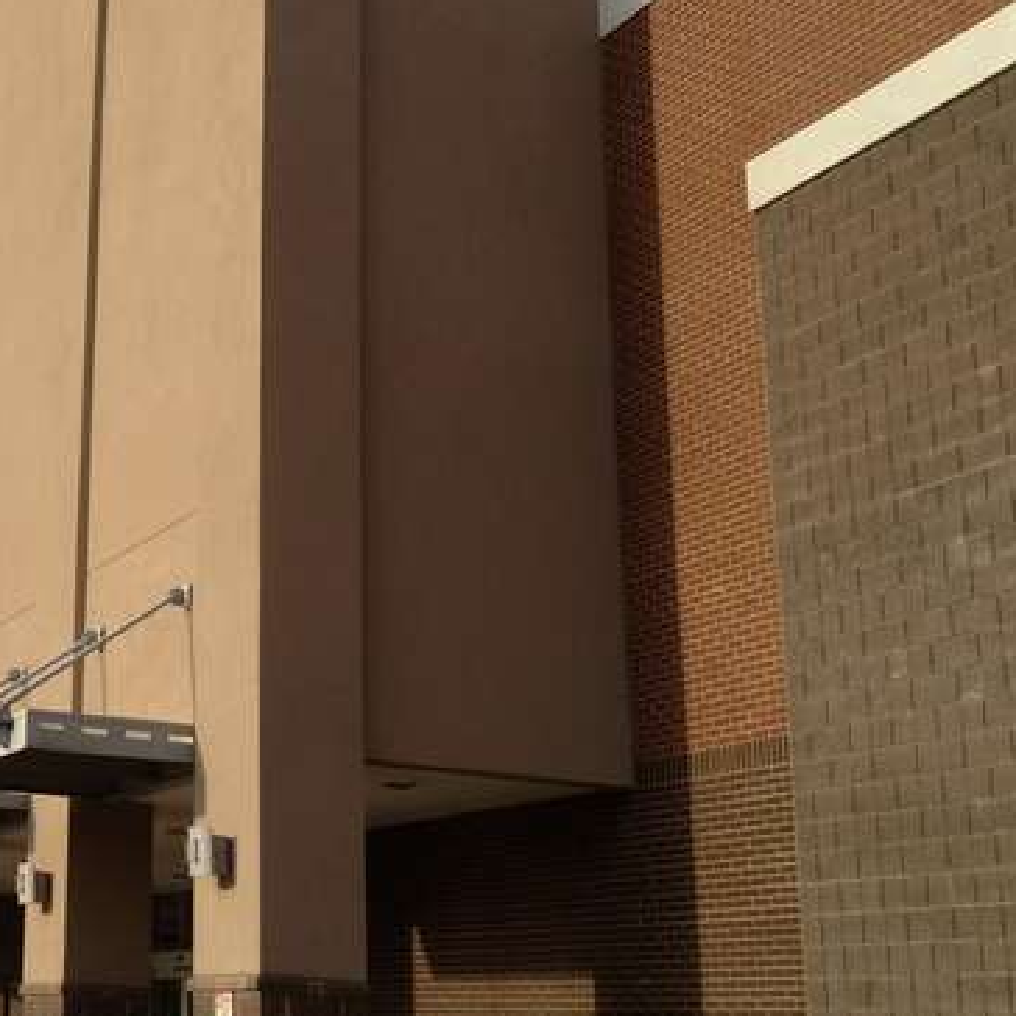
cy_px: 421
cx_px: -53
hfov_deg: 24.0
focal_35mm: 68
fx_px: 2258
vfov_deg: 25.3
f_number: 2.4
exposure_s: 1/1042
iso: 64
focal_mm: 4.28
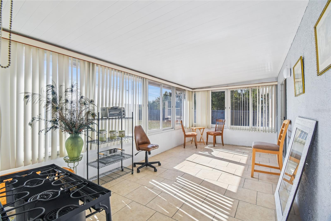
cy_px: 110
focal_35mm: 15
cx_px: 166
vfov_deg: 77.3
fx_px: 138
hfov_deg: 100.4
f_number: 7.1
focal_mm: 10
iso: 100
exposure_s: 1/30
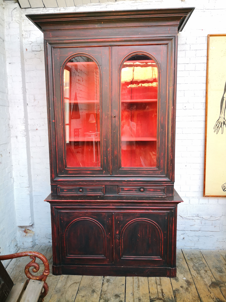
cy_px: 151
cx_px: 113
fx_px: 235
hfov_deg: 51.4
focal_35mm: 27
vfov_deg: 65.3
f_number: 1.6
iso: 160
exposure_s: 1/50
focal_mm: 3.95
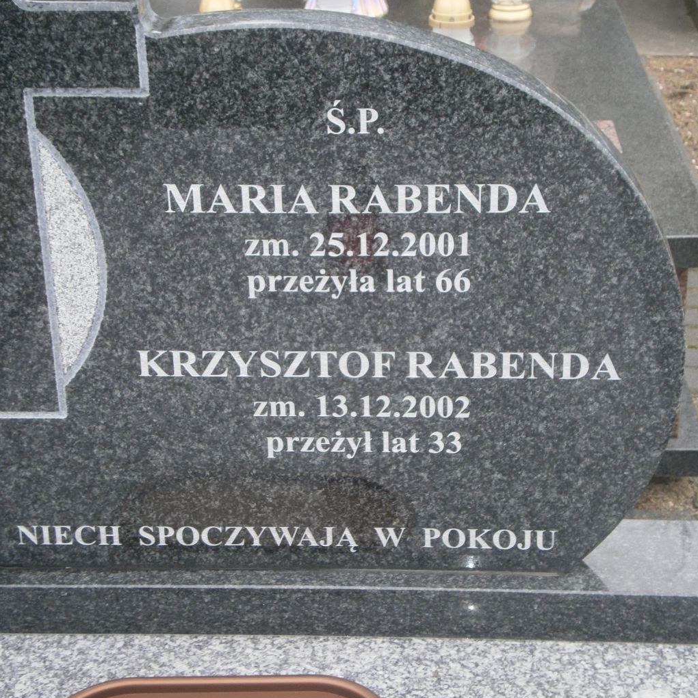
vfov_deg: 24.3
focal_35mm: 71
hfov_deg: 24.3
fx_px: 1620
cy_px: 345
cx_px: 350
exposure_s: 1/50
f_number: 3.9
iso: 125
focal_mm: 10.7
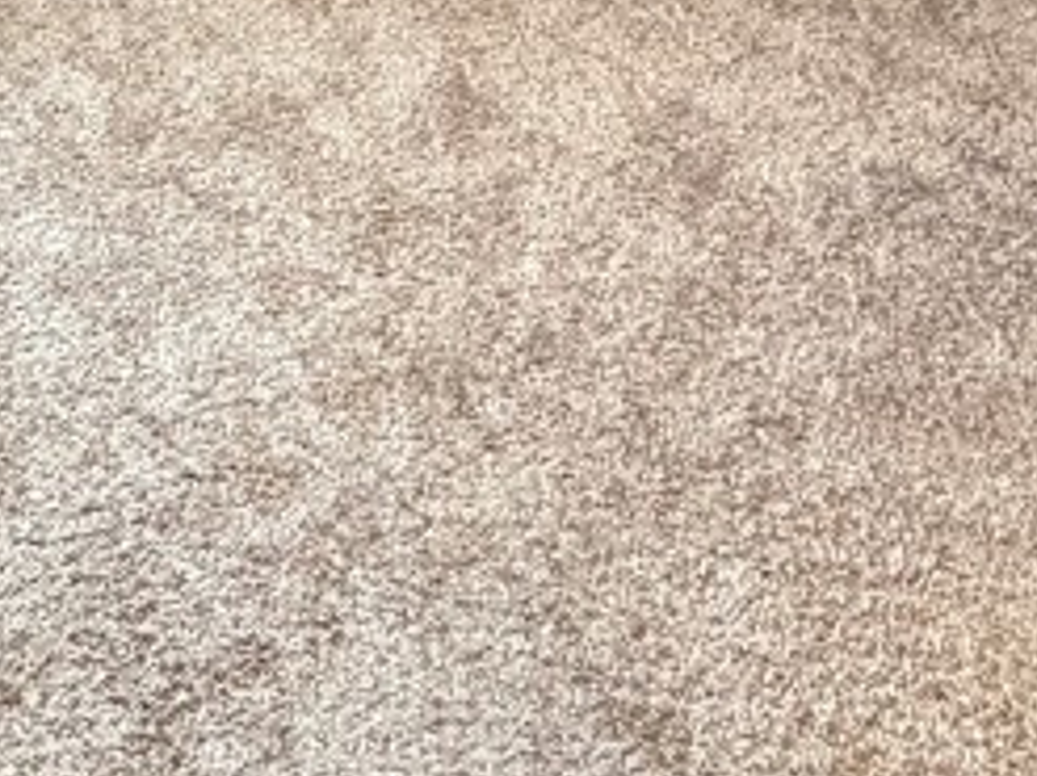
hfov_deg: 31.2
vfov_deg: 20.7
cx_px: 42
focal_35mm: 58
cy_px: -449
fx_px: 1737
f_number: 2.2
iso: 800
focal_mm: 2.22
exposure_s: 1/60
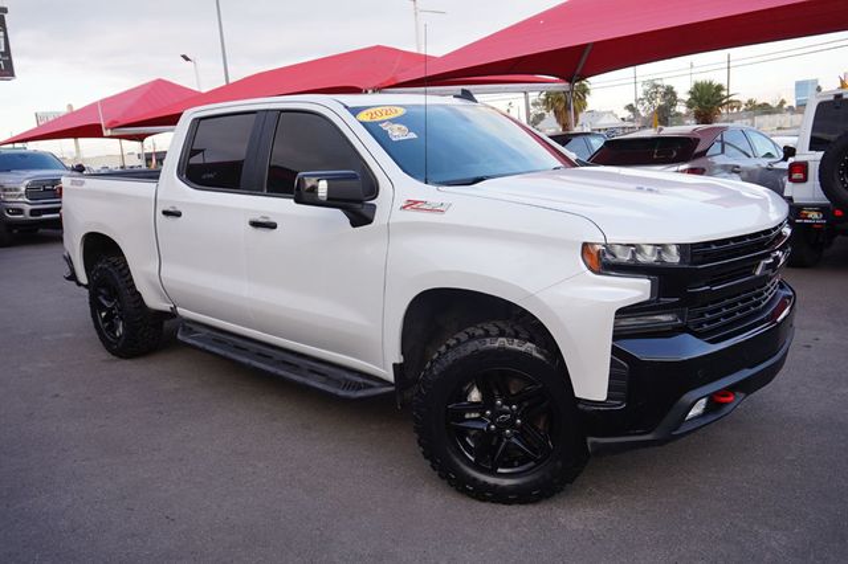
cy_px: 282
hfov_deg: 62.0
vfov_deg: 43.6
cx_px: 424
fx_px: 706
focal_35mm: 30
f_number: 5.6
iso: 100
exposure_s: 1/60
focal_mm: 20
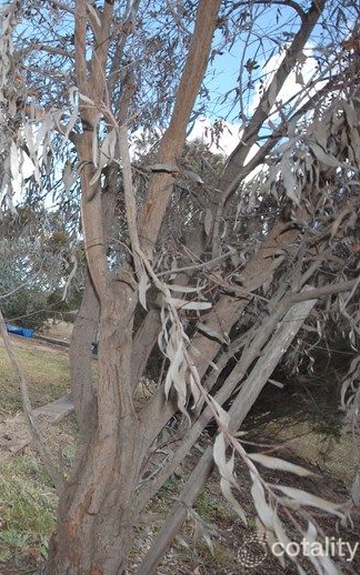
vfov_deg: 58.1
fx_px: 518
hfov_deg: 32.6
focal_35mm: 33
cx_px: -56
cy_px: 291
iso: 400
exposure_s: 1/500
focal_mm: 14
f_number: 4.8
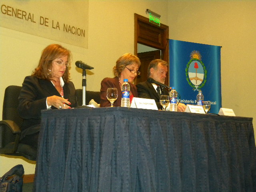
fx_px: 348
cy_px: 96
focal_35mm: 47
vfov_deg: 30.9
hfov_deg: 40.4
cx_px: 128
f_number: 3.9
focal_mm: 8.6
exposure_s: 1/30
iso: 467
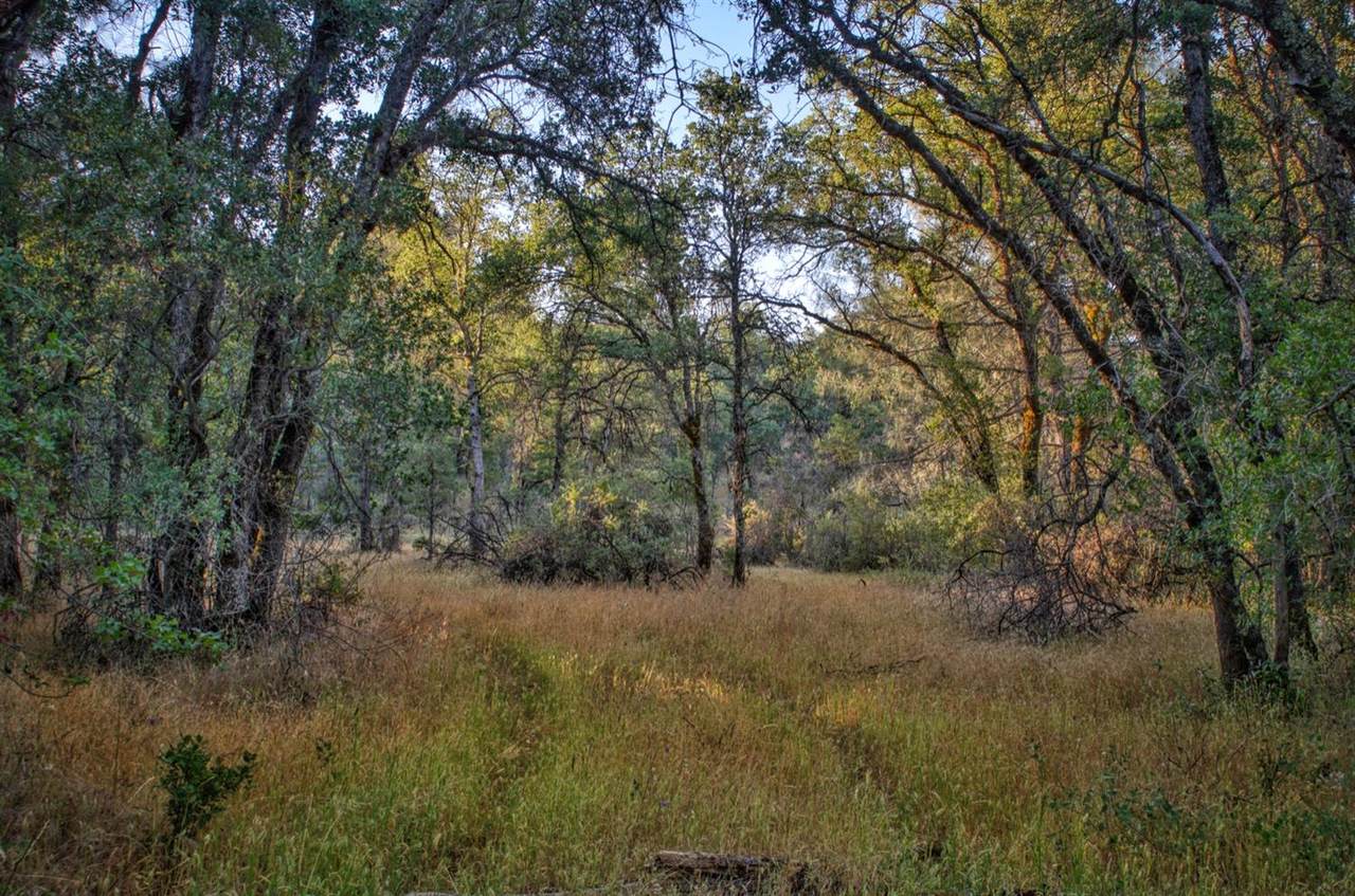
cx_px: 678
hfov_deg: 53.2
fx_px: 1352
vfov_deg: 36.7
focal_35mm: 36
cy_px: 448
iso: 100
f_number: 9
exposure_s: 1/30
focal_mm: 24
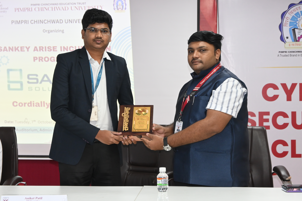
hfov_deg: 29.9
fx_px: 566
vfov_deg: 20.2
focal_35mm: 68
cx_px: 151
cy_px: 100
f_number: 6
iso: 1250
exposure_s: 1/60
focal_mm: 45
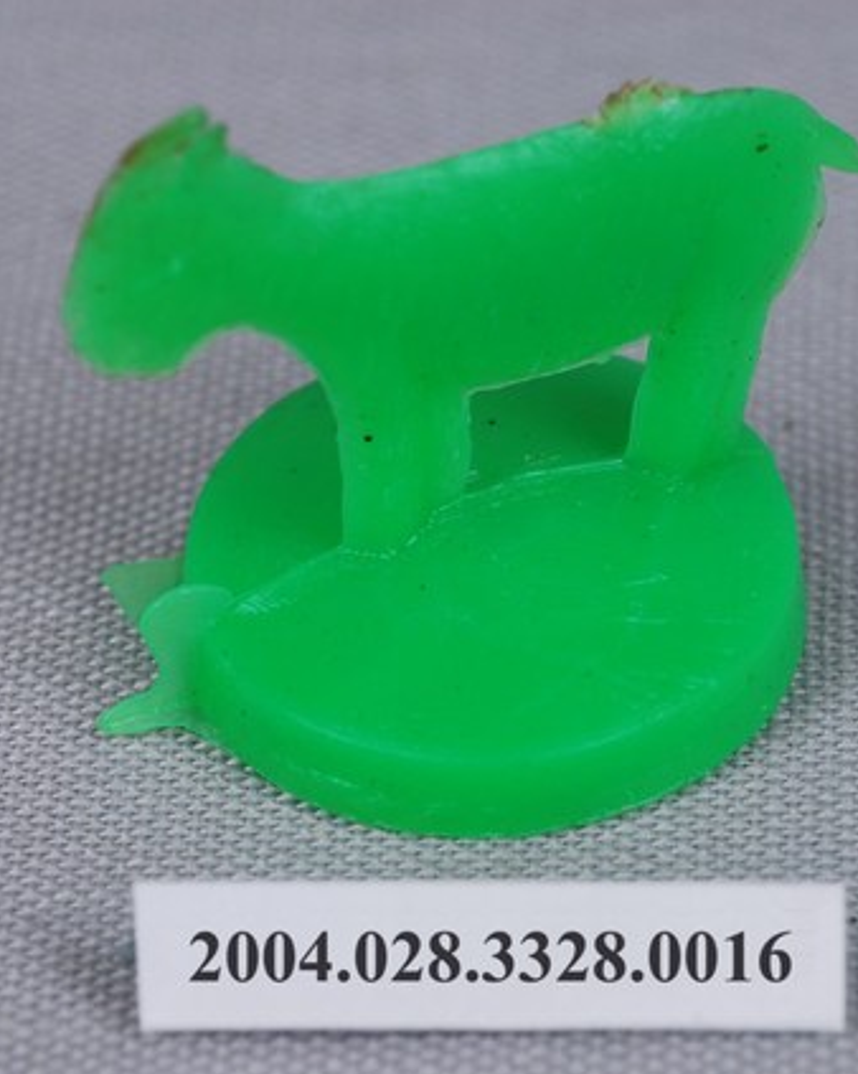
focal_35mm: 128
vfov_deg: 15.0
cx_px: 459
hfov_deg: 12.0
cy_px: 538
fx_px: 4066
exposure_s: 1/125
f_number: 25
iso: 100
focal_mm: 60
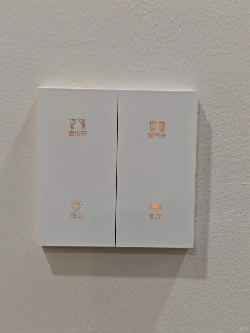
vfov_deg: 41.2
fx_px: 443
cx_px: 125
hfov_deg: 31.5
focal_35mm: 46
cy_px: 166
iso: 500
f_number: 1.63
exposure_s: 1/100
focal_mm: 8.72
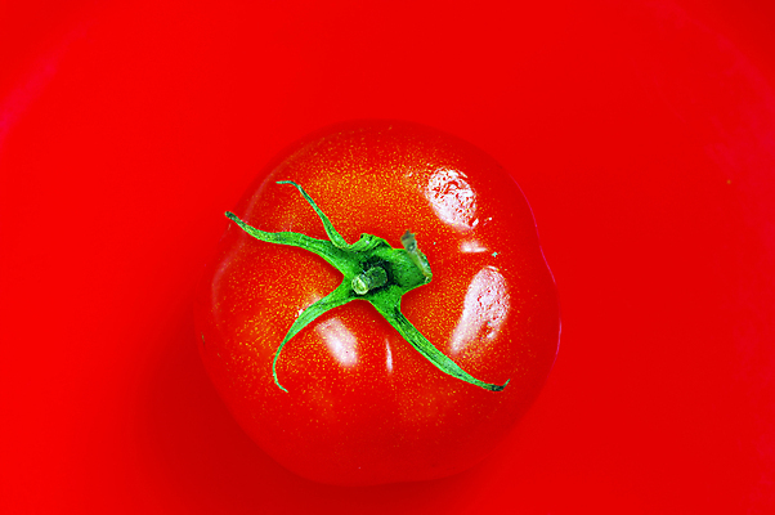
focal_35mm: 150
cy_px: 258
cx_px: 388
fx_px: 3226
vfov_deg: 9.1
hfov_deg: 13.7
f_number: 6.7
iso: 100
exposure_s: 3
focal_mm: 100
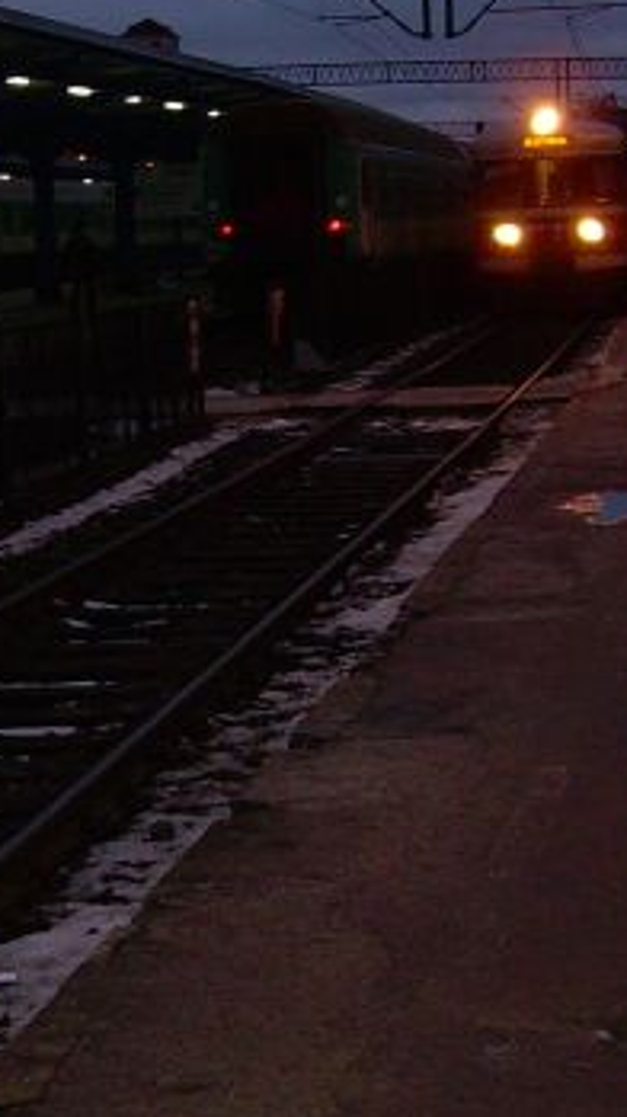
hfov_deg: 12.7
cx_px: 208
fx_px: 2811
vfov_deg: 22.4
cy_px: 454
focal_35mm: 95
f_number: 2.8
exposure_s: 1/60
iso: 168
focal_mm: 6.3
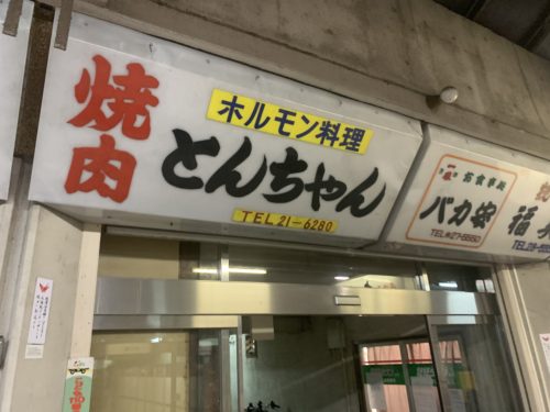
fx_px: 413
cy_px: 206
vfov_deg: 53.1
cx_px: 275
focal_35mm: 26
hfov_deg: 67.3
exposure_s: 1/40
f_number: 1.8
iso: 250
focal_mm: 4.25
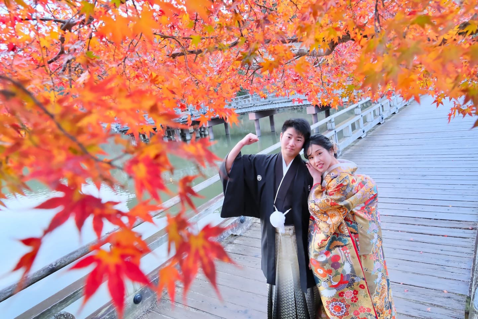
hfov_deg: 69.4
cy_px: 160
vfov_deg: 49.6
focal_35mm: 26
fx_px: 345
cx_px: 239
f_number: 5
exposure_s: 1/125
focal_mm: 17
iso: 3200
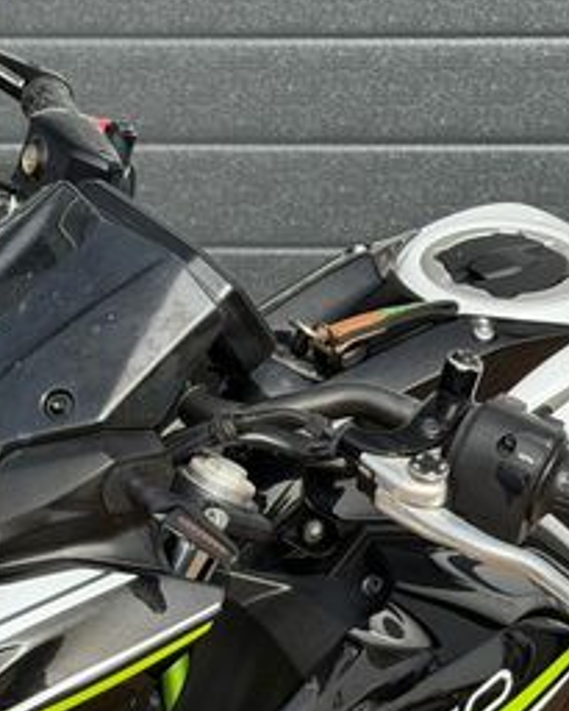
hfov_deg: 13.2
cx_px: 366
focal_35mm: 117
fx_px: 2461
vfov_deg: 16.4
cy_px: 514
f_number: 1.78
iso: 100
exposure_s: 1/2494
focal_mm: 6.76
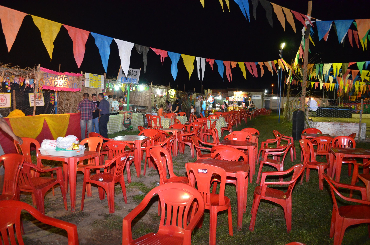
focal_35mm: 27
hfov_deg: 67.5
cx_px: 185
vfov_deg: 47.7
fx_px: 277
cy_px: 122
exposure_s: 1/60
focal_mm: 18
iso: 3200
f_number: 4
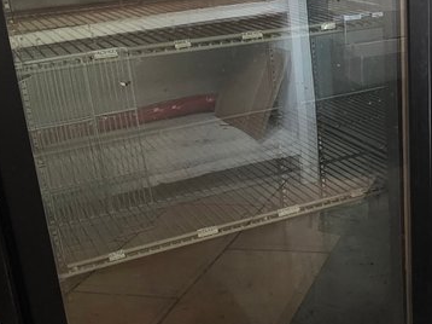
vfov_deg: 26.5
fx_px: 686
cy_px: 167
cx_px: 355
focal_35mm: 55
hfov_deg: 33.8
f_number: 1.9
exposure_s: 1/60
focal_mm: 2.2
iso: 500
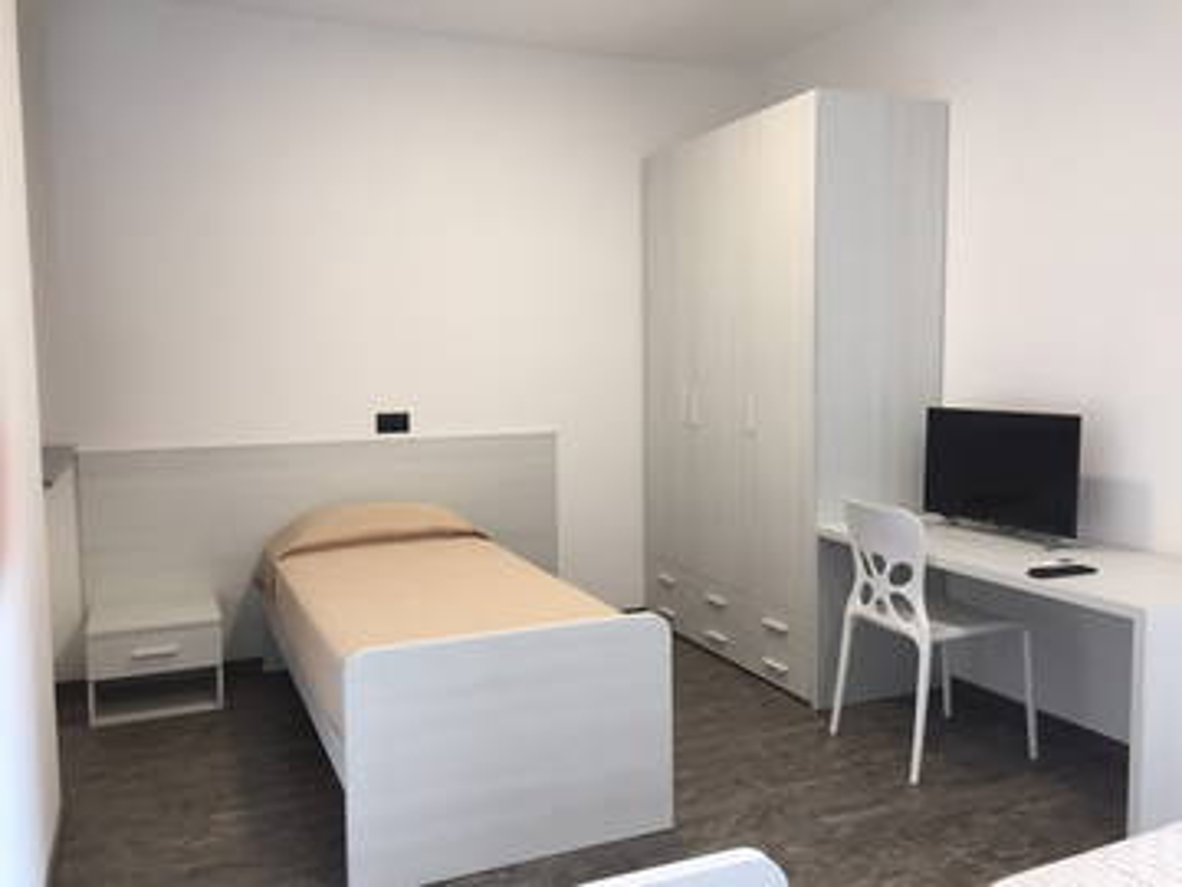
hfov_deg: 61.7
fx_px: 990
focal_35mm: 29
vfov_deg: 48.2
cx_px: 591
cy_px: 444
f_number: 2.2
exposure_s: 1/33
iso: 40
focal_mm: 4.15
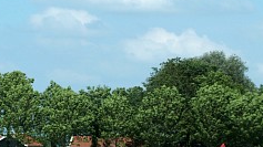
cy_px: 123
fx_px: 1373
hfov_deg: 10.9
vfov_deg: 6.1
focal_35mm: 197
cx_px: 55
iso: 200
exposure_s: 1/1500
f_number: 5.6
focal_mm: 66
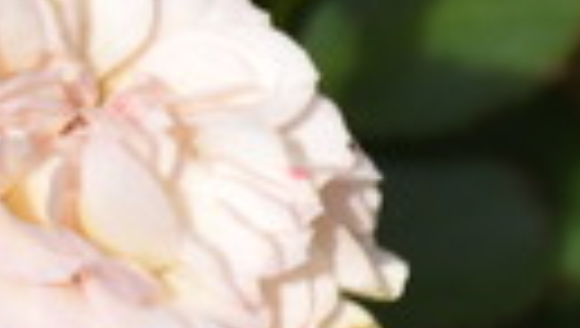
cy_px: 11
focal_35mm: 1527
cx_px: -989
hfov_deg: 1.4
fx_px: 23518
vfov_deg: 0.8
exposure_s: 1/1000
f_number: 8
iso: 200
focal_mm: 140
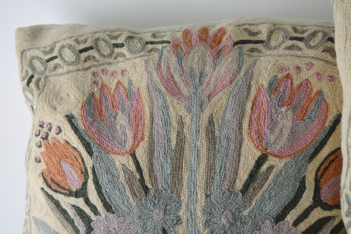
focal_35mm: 48
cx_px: 176
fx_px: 468
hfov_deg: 41.1
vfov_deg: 28.1
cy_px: 117
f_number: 5.6
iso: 400
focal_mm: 32
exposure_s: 1/125
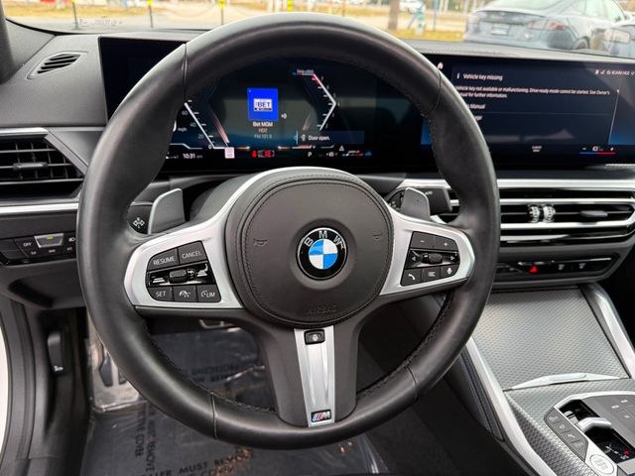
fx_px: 440
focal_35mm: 24
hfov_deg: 71.6
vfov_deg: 56.8
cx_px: 318
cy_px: 238
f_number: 1.78
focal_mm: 6.76
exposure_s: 1/238
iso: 125
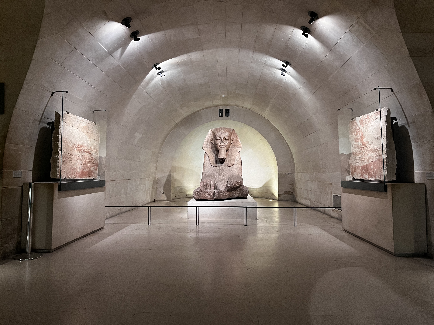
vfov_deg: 53.1
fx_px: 326
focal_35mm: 26
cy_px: 162
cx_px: 217
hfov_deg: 67.3
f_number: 1.6
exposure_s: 1/50
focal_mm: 5.1
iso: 400
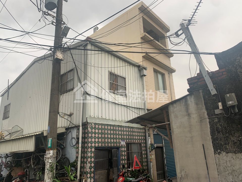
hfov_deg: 67.3
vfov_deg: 53.1
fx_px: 182
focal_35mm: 26
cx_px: 121
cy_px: 91
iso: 25
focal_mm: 4.25
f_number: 1.8
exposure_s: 1/136
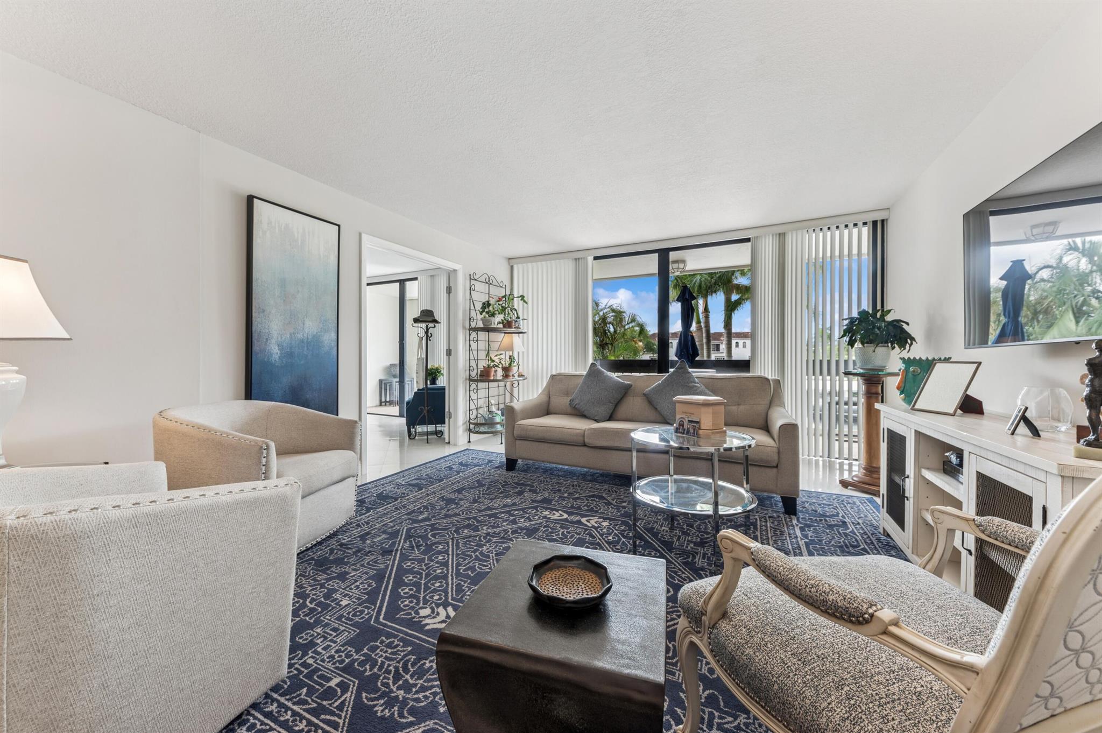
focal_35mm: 12
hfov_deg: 112.7
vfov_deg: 89.9
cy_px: 366
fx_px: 367
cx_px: 551
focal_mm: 12
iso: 100
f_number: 8
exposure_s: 1/13
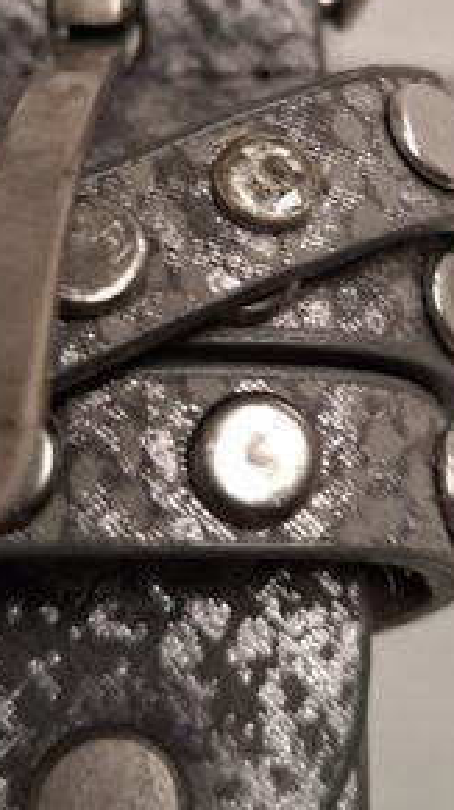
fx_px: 1481
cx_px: 373
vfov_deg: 30.0
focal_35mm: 69
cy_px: 186
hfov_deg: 17.3
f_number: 1.8
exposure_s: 1/60
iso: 250
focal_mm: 5.54
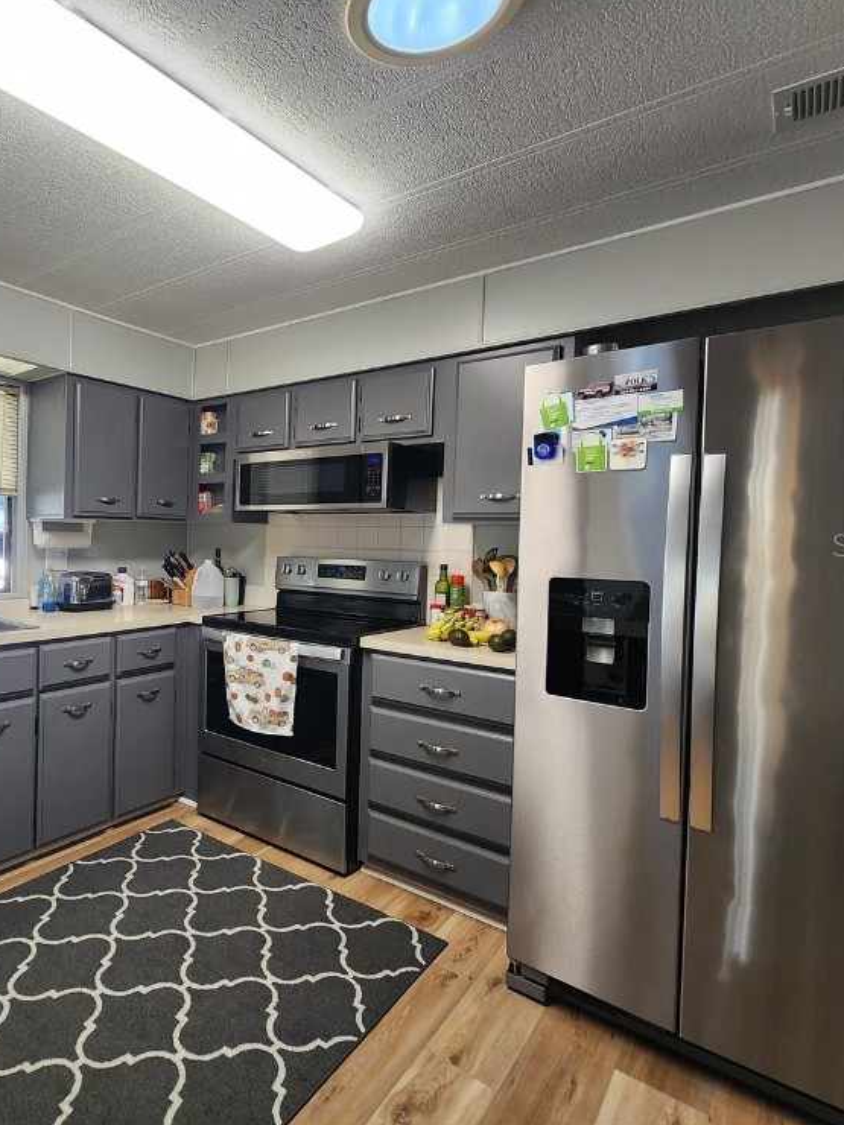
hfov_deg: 66.5
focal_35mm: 18
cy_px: 544
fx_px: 585
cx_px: 198
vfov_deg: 87.7
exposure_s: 1/60
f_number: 2.2
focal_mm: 2.2
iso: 200
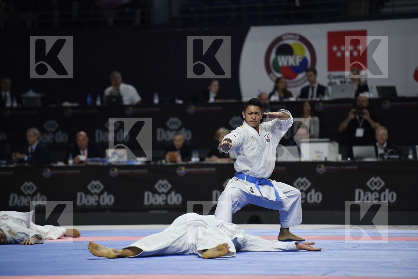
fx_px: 2322
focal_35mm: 200
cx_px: 209
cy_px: 140
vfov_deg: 6.9
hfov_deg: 10.3
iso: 800
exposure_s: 1/800
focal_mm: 200
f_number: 2.8
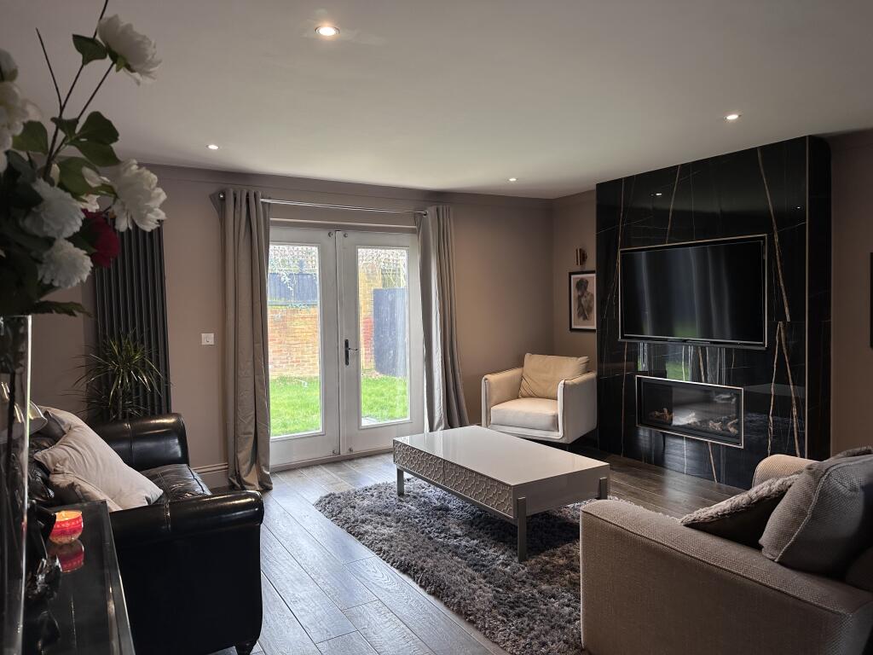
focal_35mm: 24
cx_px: 436
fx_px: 605
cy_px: 328
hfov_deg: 71.6
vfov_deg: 56.8
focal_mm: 6.86
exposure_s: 1/100
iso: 100
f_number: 1.78
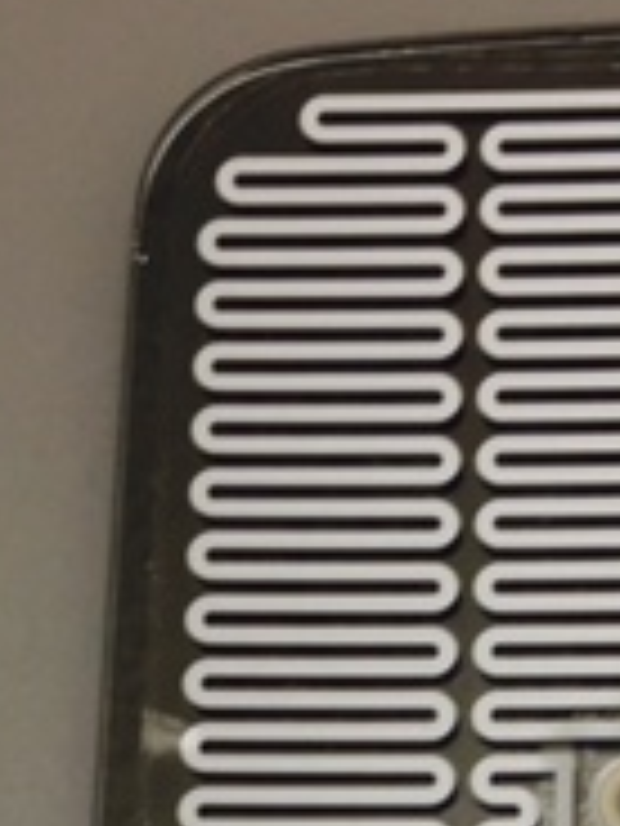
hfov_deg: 14.1
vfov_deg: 16.9
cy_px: 1369
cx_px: 804
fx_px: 2412
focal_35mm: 101
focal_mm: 4.15
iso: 32
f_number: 2.2
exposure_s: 1/50
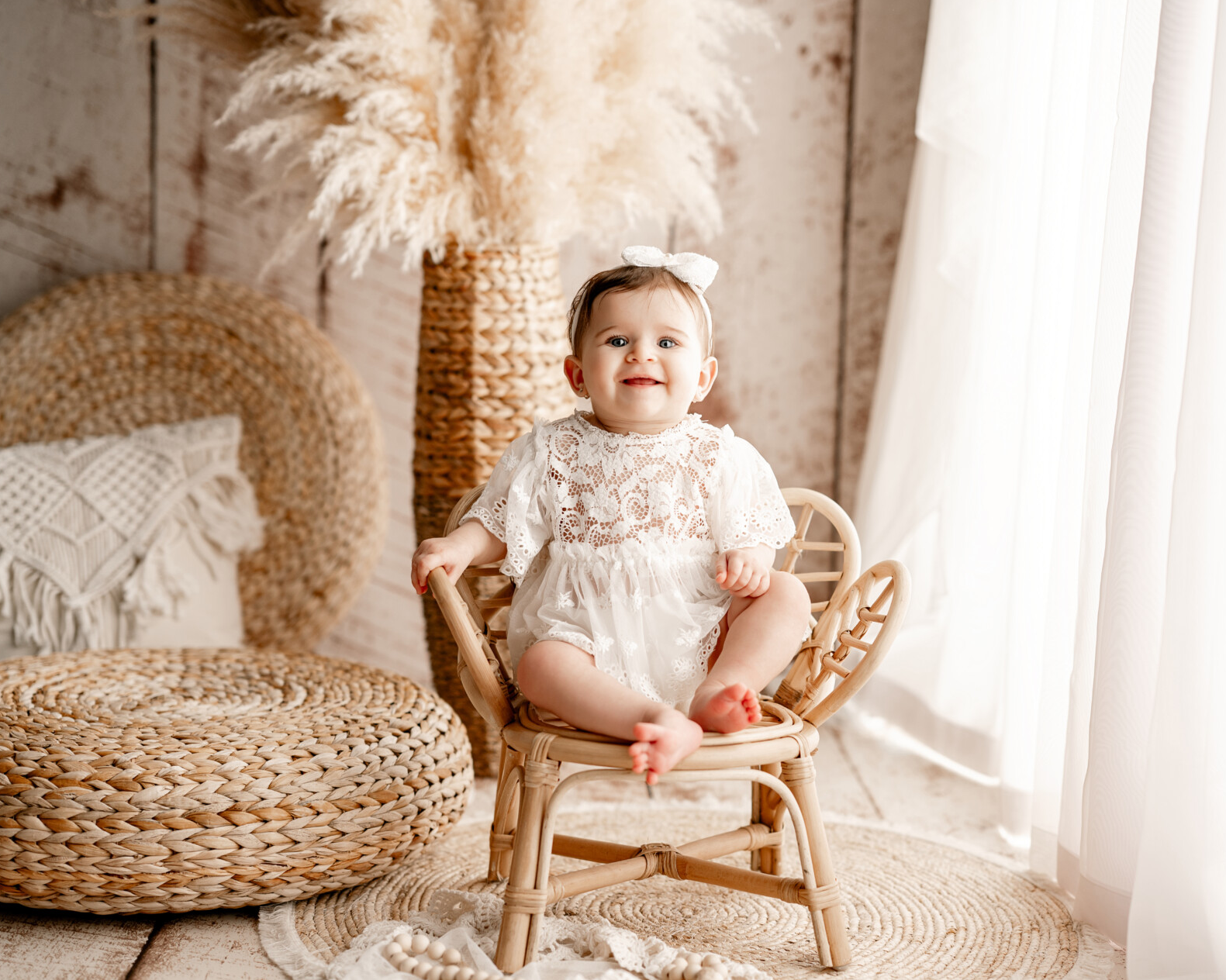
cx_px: 696
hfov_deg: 33.0
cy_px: 492
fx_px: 2068
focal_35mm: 57
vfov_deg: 26.7
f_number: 1.8
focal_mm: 50
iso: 100
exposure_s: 1/200
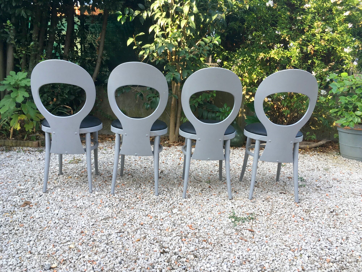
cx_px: 181
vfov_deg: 48.2
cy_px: 136
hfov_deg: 61.7
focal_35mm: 29
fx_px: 303
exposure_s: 1/151
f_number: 2.2
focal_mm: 4.15
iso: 25
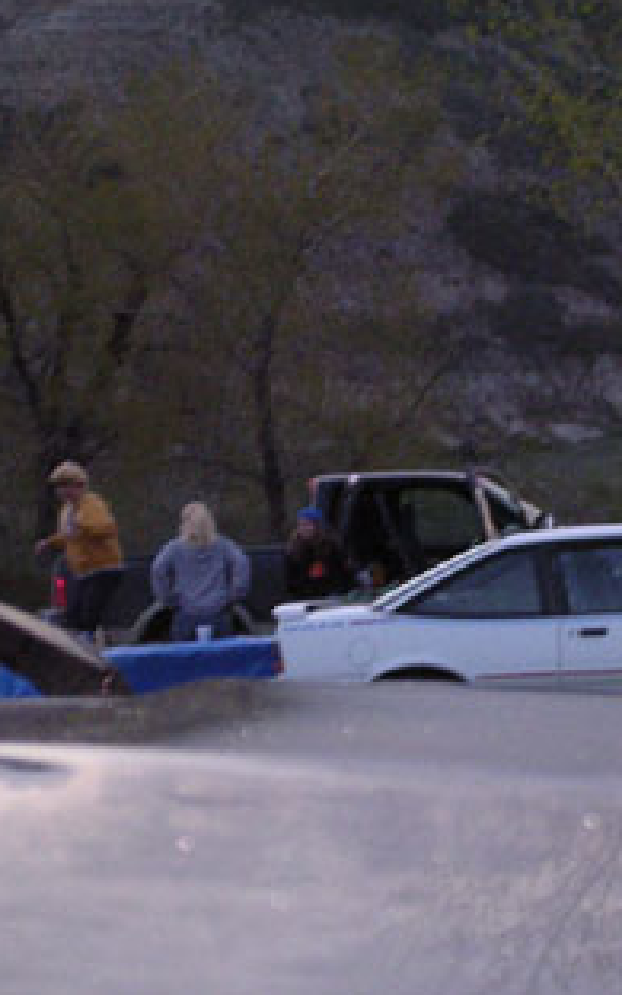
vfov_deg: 12.8
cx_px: 533
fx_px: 4448
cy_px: 496
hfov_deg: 8.0
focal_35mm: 164
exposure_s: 1/60.1
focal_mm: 17.4
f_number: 4.9
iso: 400
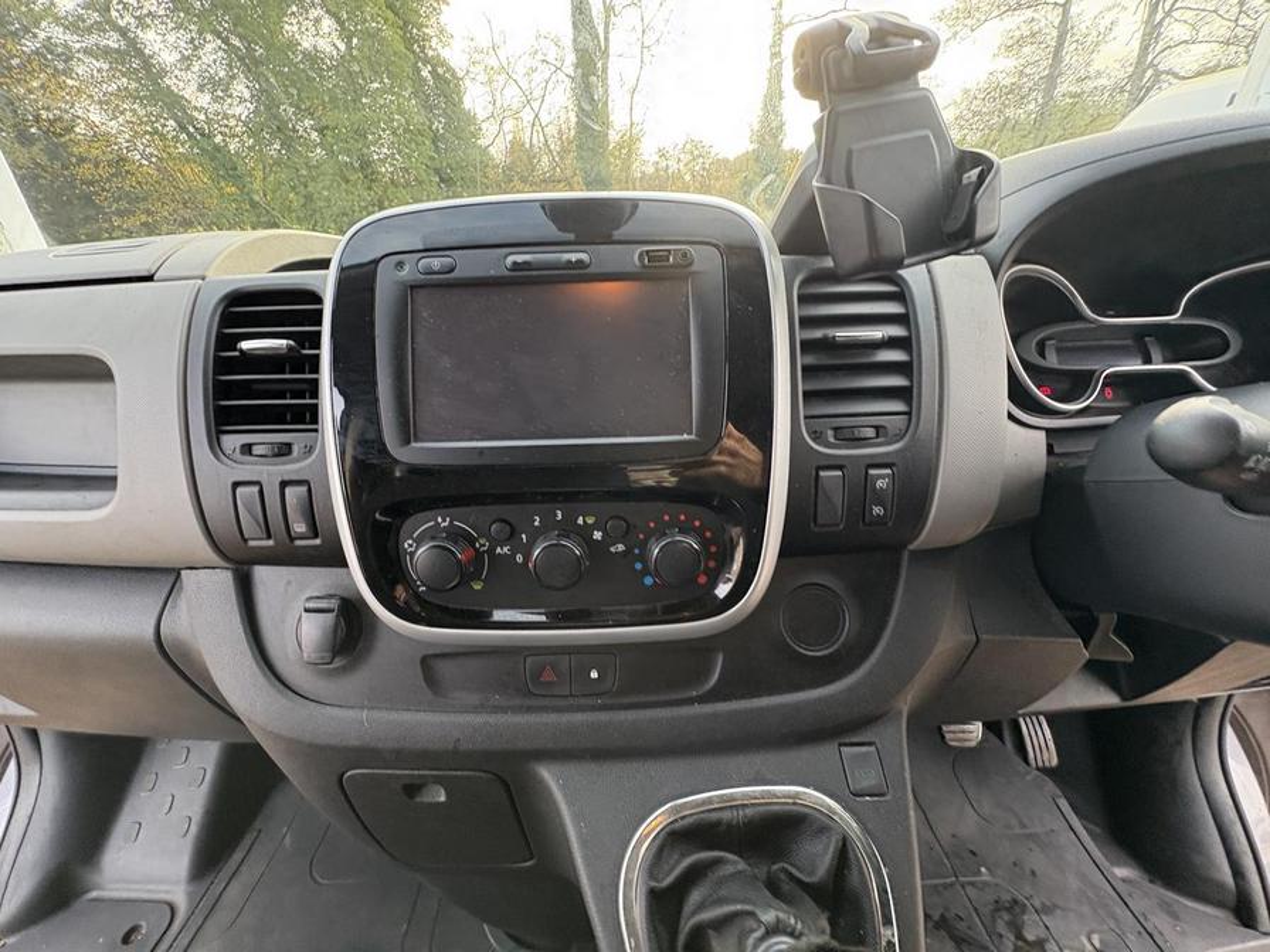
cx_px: 635
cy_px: 476
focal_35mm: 14
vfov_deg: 85.7
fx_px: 514
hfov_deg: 102.1
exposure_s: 1/99
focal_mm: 2.22
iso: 200
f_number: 2.2
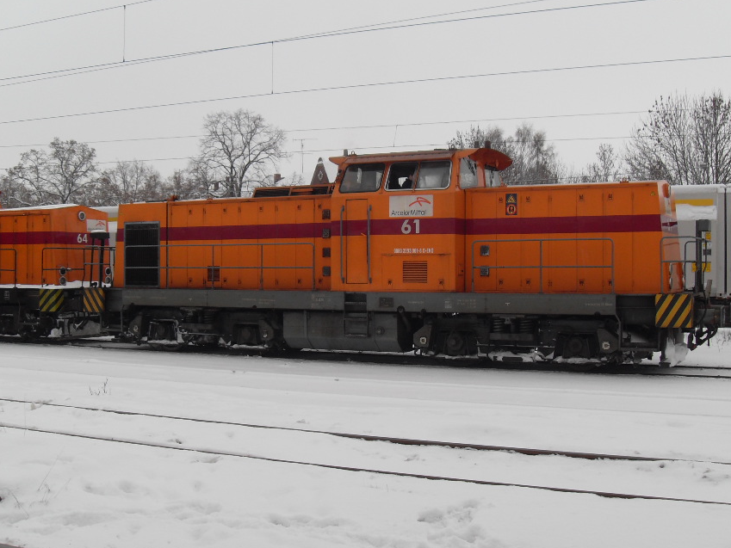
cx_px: 381
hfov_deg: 45.8
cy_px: 244
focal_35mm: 41
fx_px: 866
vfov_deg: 35.1
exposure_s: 1/90
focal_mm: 6.3
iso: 80
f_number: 7
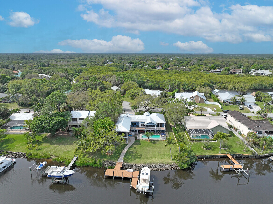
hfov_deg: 71.6
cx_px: 136
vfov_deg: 56.8
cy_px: 102
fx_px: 189
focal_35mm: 24
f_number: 2.8
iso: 110
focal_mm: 12.29
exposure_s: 1/2000
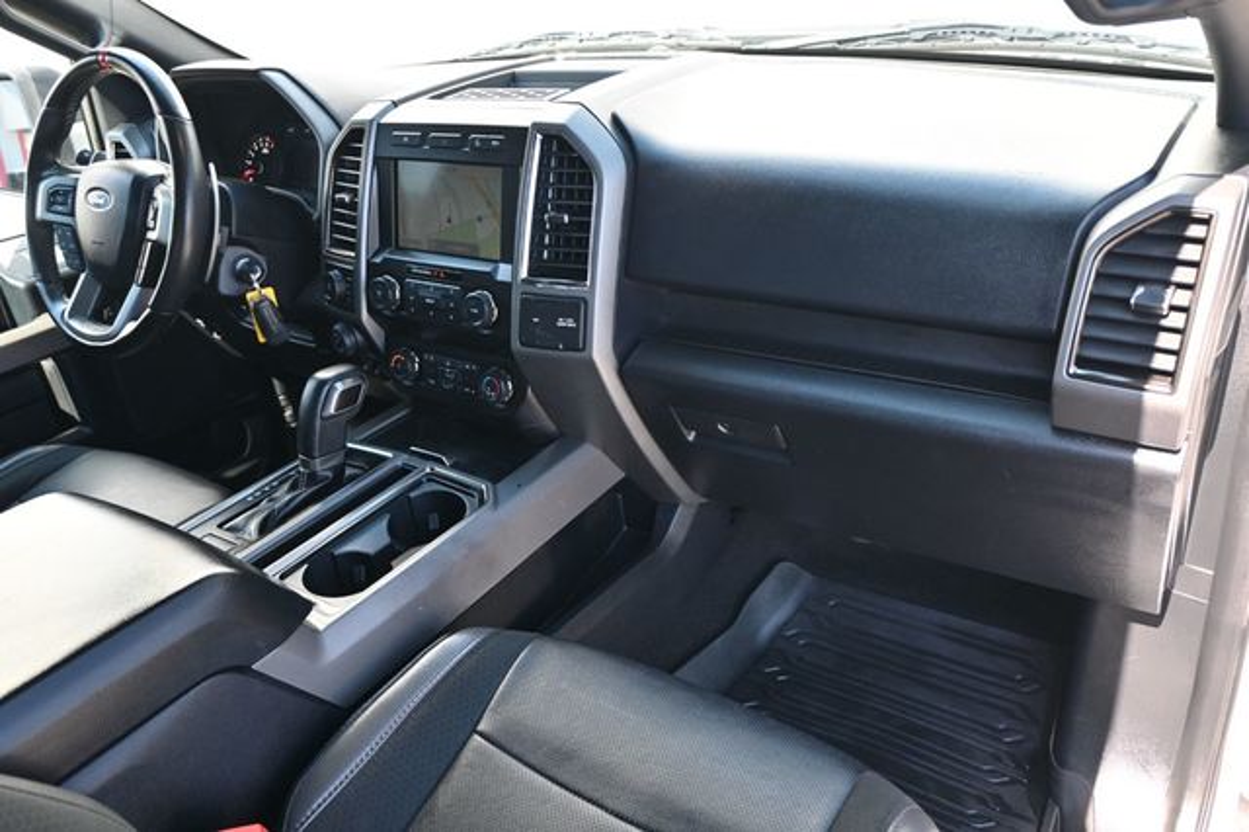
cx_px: 624
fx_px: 962
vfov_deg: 46.7
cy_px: 416
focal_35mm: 28
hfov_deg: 66.0
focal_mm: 18.5
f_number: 3.8
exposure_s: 1/125
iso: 450
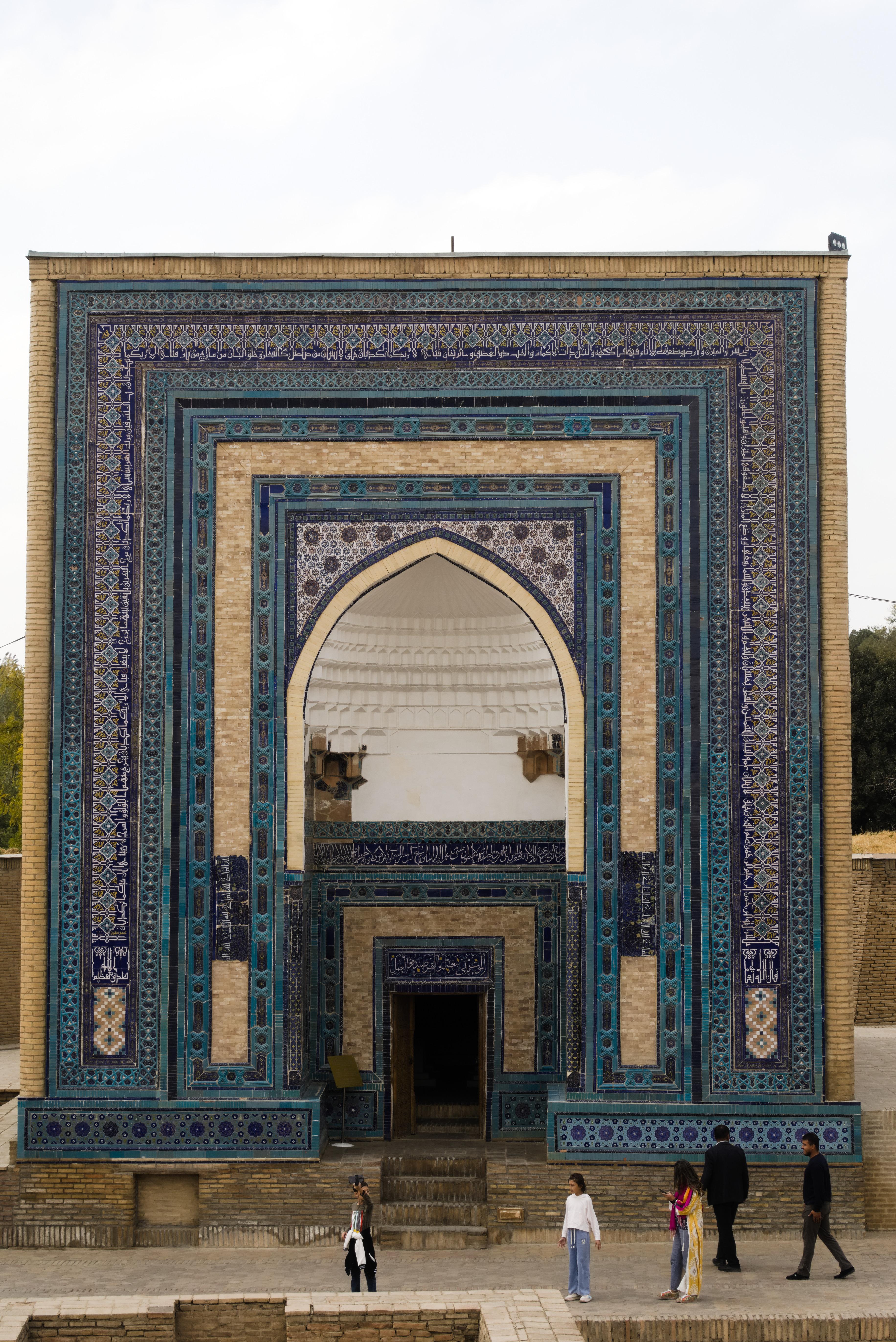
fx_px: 2610
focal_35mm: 70
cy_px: 671
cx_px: 448
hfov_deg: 19.5
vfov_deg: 28.8
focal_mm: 25.7
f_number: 5.6
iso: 125
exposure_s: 1/250
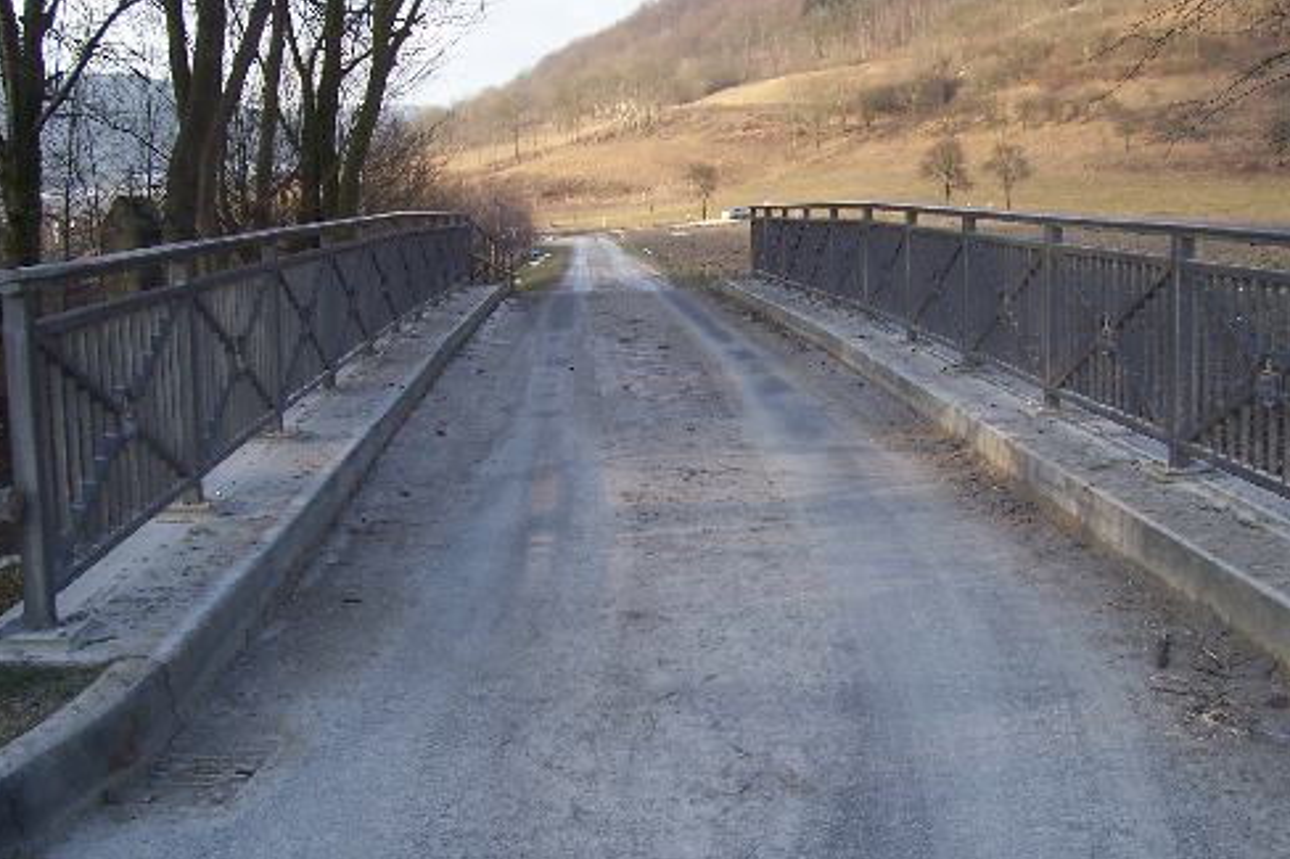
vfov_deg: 32.6
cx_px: 716
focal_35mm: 41
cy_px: 428
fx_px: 1469
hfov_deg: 47.3
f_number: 2.7
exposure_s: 1/350
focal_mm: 5.6
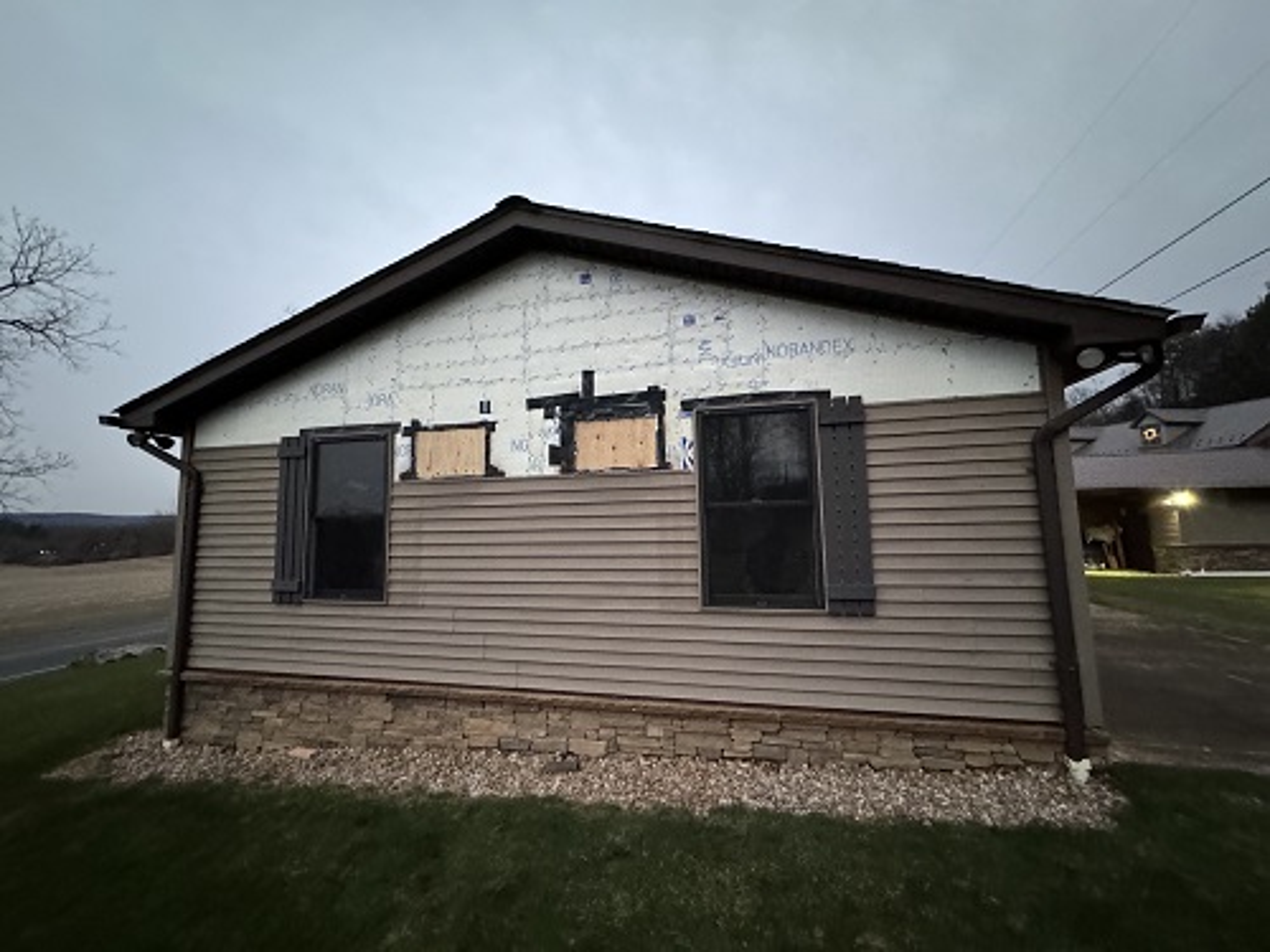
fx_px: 514
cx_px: 635
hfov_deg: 102.1
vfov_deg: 85.7
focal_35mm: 14
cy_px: 476
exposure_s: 1/40
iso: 1250
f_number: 2.2
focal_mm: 2.22
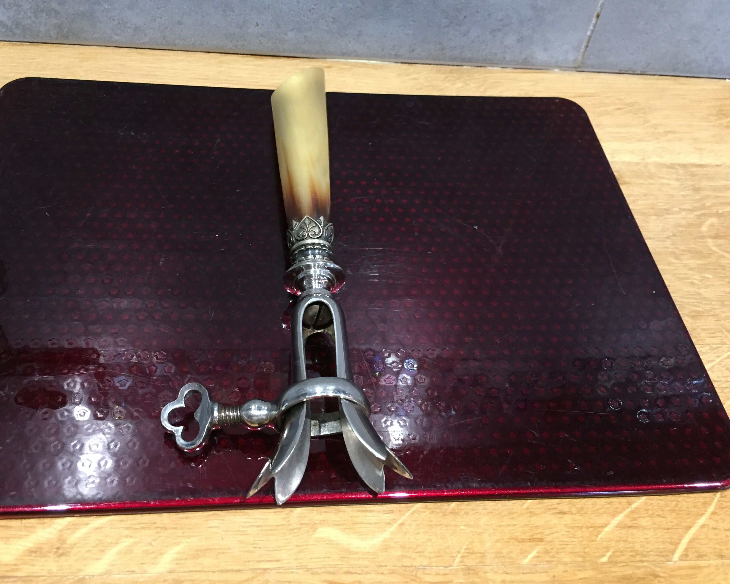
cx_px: 340
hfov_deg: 57.1
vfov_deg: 47.1
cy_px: 287
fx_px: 670
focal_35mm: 31
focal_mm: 4.15
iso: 250
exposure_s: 1/33
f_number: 2.2
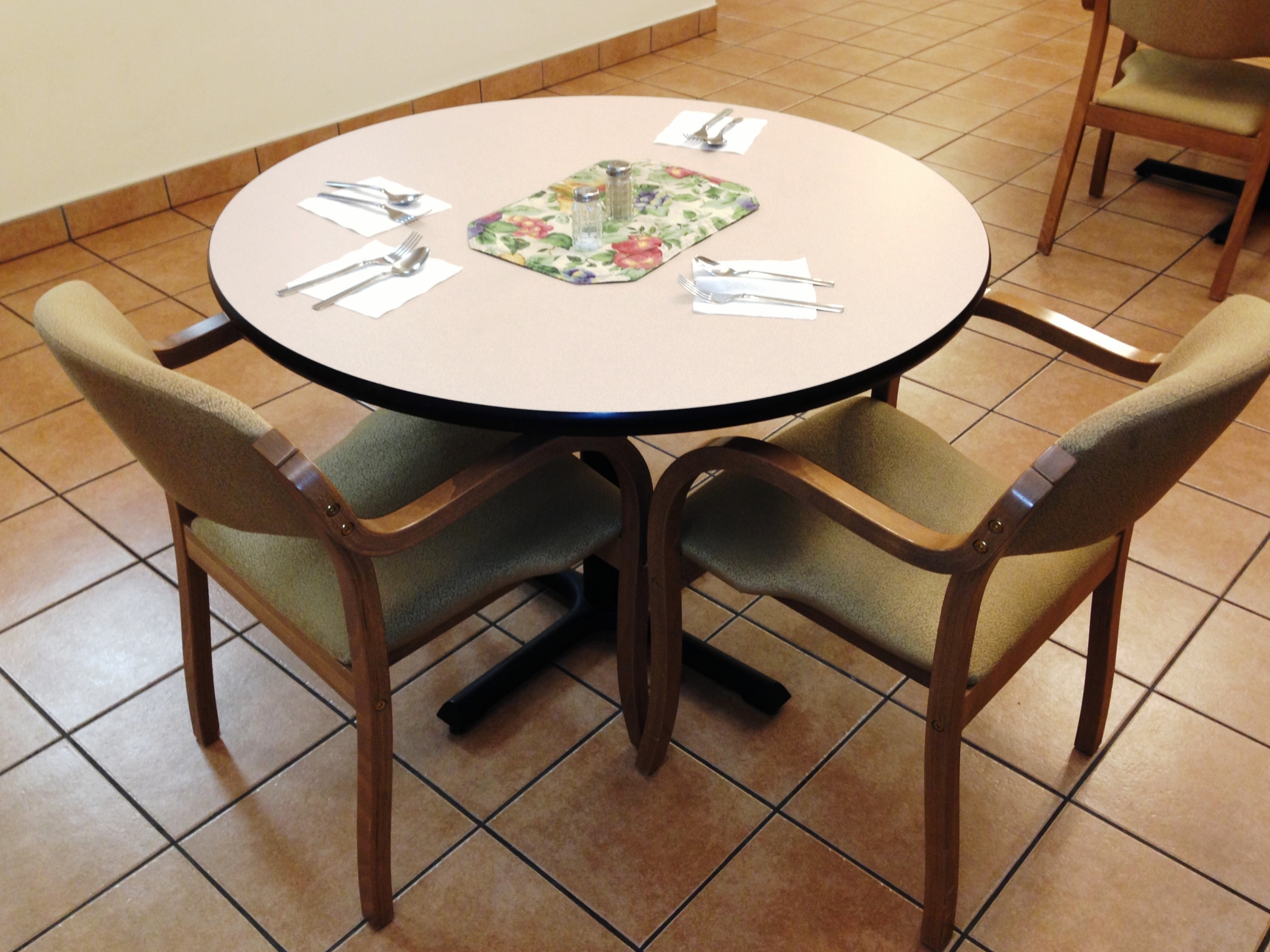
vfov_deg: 41.8
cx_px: 645
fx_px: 1247
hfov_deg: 54.0
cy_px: 479
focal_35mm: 34
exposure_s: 1/20
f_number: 2.4
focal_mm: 4.13
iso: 100
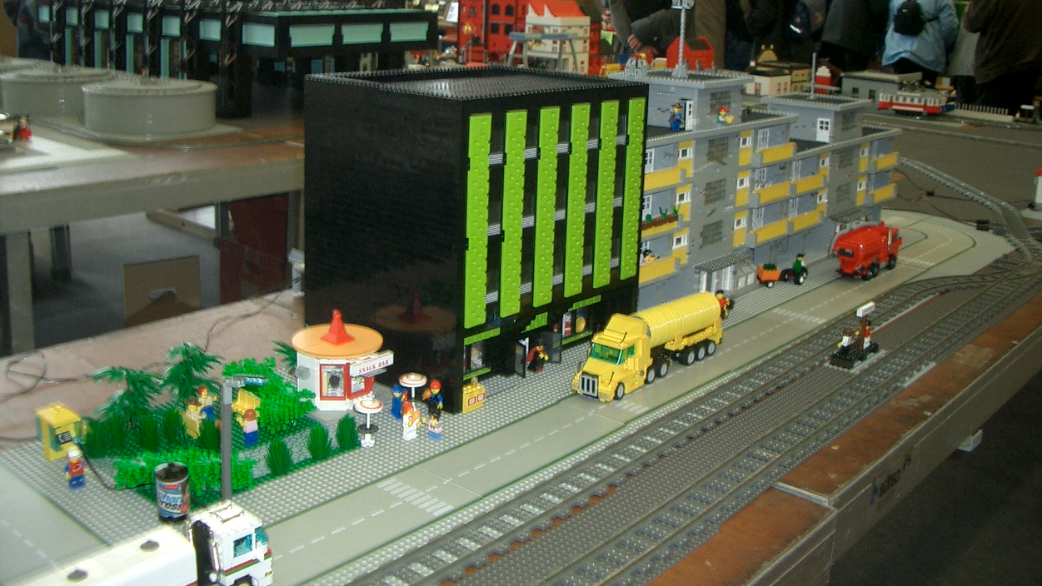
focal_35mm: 39
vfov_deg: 30.2
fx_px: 1078
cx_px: 510
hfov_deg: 51.6
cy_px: 190
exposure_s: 1/40
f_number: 2.6
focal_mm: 5.8
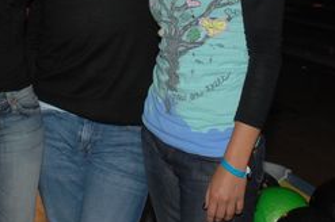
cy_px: -58
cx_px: 104
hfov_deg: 18.7
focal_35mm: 109
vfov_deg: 12.2
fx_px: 1013
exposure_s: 1/125
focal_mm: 28
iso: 400
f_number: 3.5
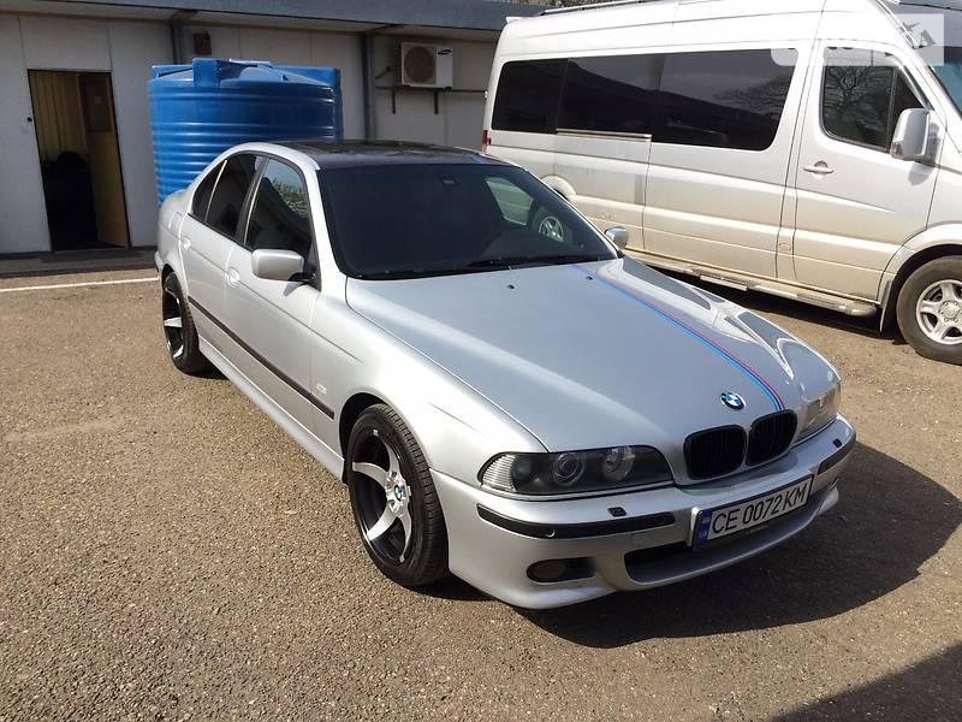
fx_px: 806
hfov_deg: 61.7
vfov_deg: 48.2
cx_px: 481
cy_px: 361
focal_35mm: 29
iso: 32
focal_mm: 4.2
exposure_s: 1/1580
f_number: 2.2
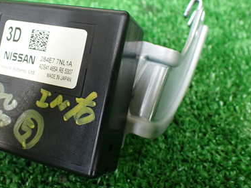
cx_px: 79
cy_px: 76
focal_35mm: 48
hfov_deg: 39.1
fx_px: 348
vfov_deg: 30.2
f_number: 2.3
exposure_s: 1/125
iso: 320
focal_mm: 5.4
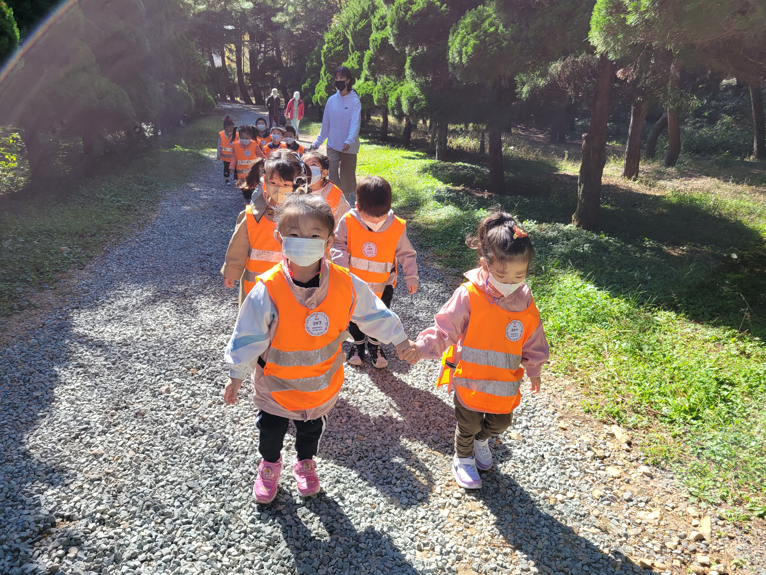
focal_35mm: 26
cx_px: 383
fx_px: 575
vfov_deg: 53.1
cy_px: 288
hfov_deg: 67.3
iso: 40
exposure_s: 1/701
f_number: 1.8
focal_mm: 5.4
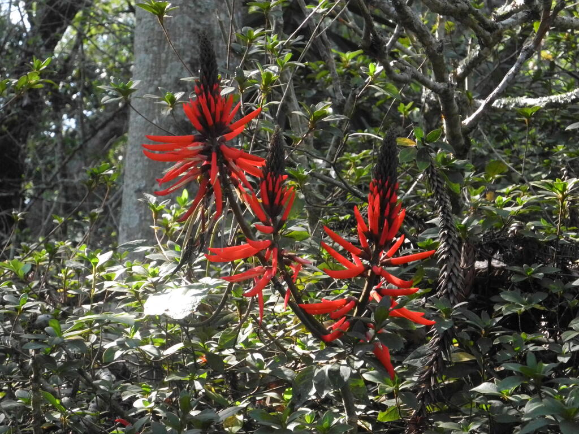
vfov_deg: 14.1
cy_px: 217
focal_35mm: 105
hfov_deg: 18.7
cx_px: 290
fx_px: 1756
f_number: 4.5
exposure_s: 1/500
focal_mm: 22.5
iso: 800
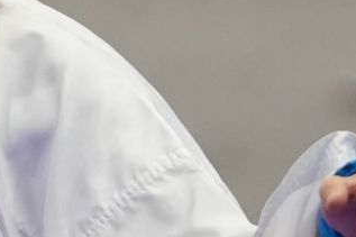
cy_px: 85
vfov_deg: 0.9
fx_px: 15003
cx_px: 135
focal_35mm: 1518
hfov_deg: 1.4
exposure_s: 1/1000
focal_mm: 178
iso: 3200
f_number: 2.8
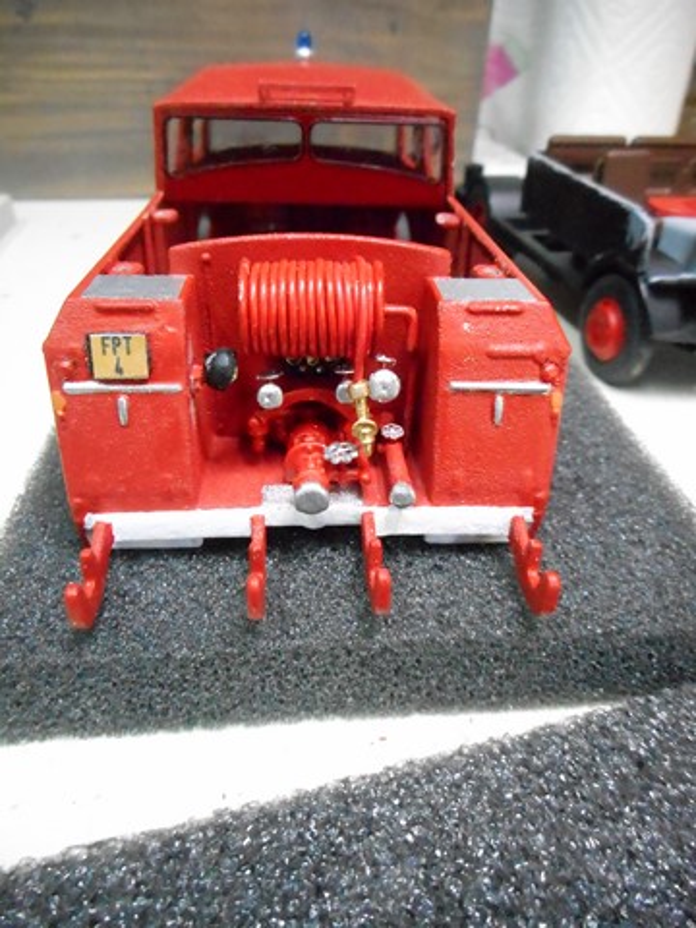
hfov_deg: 54.9
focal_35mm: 25
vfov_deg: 69.4
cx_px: 348
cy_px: 464
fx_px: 670
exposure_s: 1/80
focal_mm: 4.5
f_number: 3.7
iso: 1600
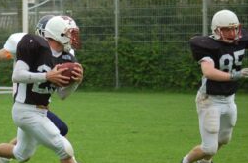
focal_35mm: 223
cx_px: 25
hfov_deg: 9.2
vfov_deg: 6.1
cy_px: 77
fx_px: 1531
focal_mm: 82
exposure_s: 1/1000
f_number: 4
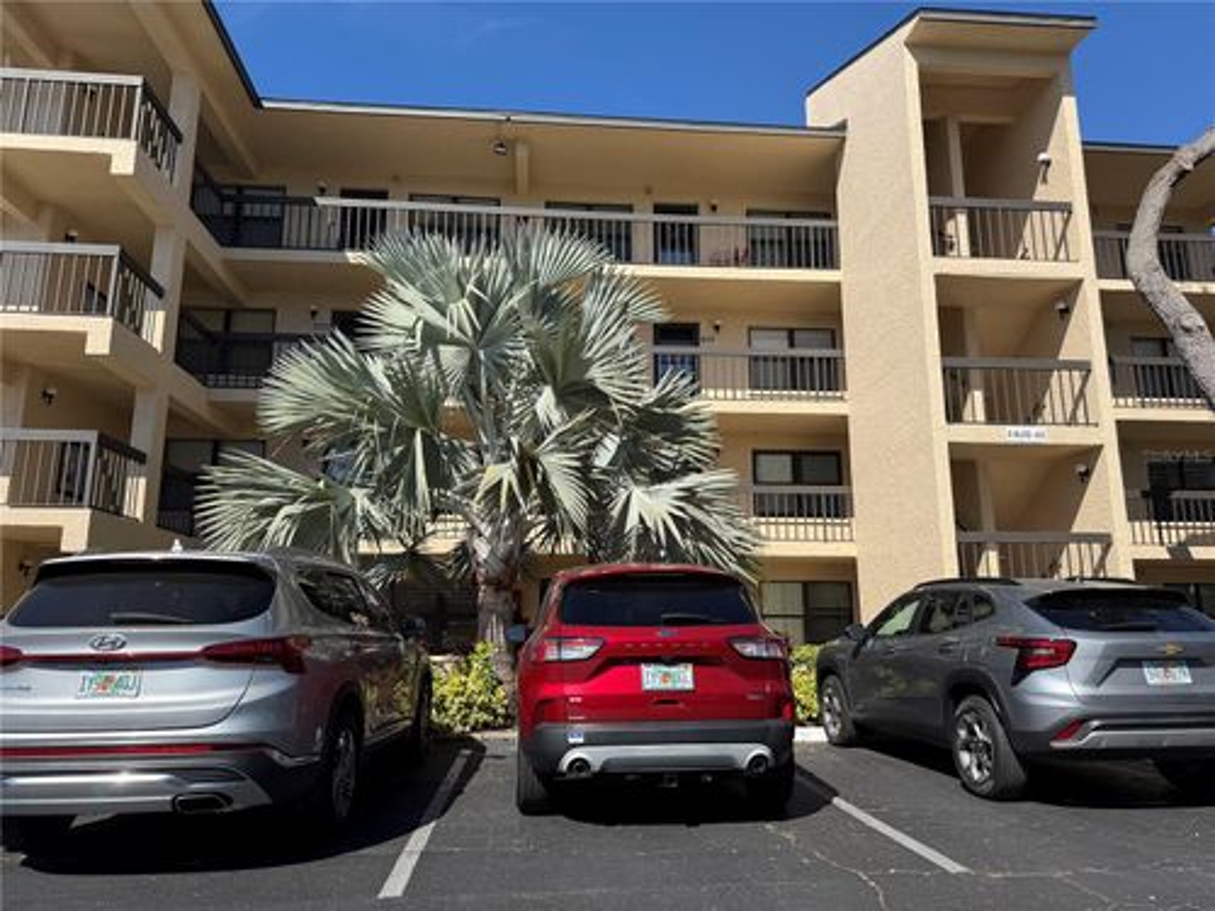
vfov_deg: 56.8
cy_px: 456
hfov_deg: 71.6
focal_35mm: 24
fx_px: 842
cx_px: 608
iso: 80
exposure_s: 1/4405
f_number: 1.78
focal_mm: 6.76
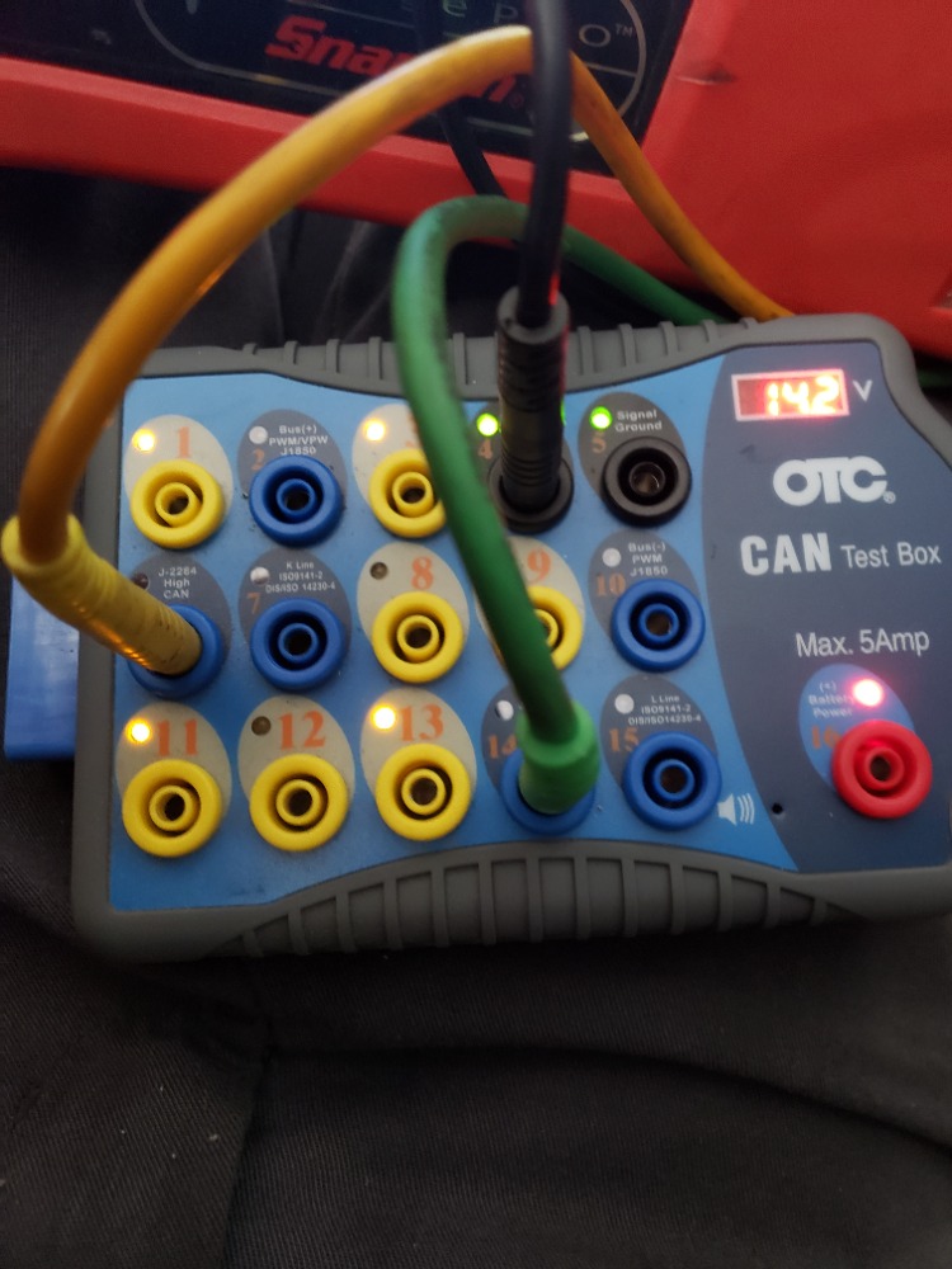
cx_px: 476
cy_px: 634
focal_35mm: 26
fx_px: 953
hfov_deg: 53.1
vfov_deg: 67.3
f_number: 1.5
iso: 320
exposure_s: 1/10
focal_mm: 4.3
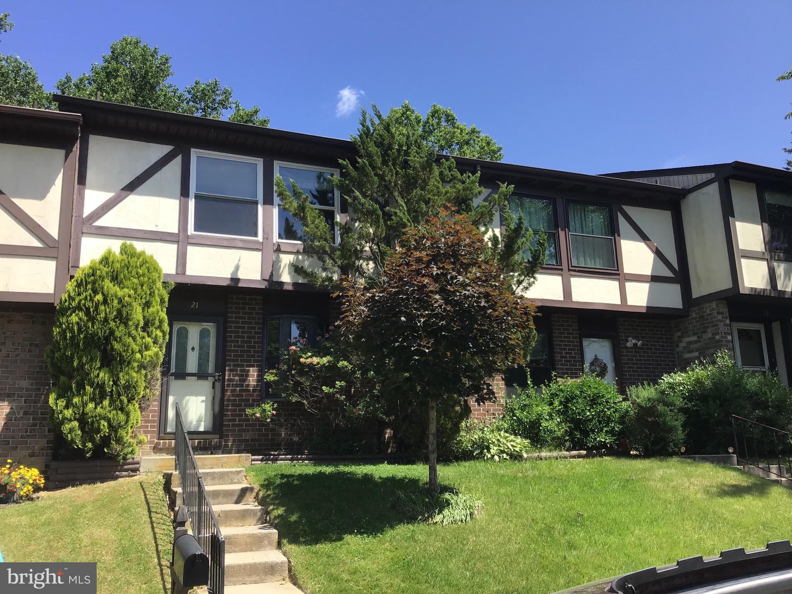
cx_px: 396
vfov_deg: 45.4
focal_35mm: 31
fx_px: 709
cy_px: 297
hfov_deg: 58.4
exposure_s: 1/668
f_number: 2.4
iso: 25
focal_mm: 3.3
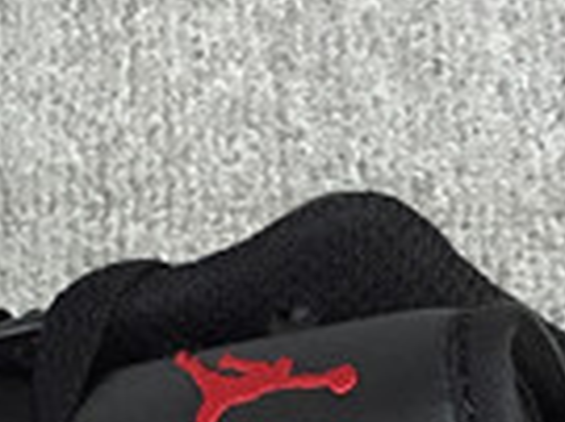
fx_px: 3376
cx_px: -63
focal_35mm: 207
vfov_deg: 6.9
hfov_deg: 9.5
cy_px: 930
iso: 25
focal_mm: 3.3
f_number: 2.4
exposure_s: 1/193
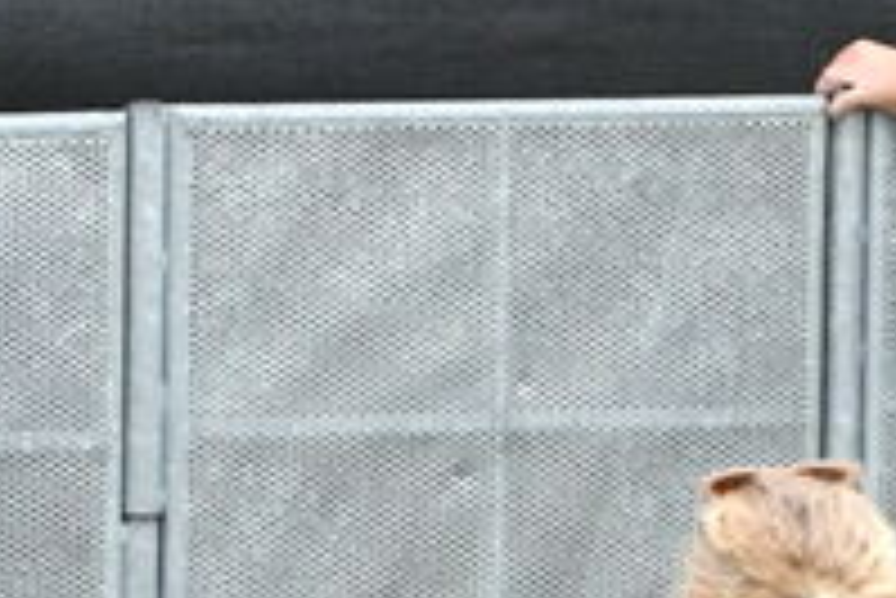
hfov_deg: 3.2
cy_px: 315
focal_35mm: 633
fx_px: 15766
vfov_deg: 2.2
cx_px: 2350
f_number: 8
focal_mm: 70
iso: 2000
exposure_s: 1/250
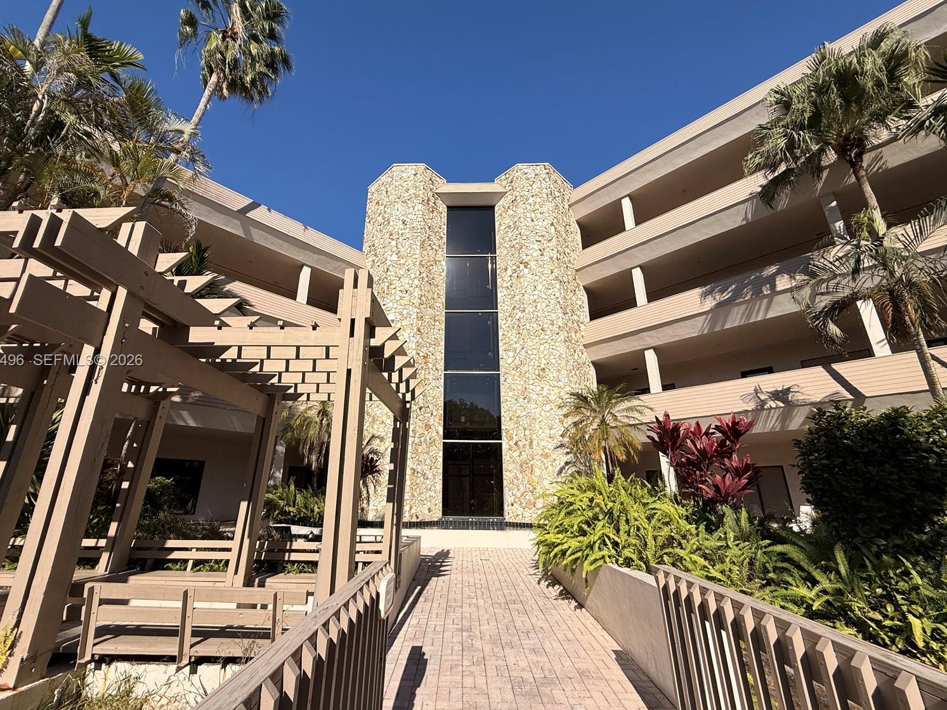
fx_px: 410
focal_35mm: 15
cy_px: 361
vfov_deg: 81.7
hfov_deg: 98.1
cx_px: 453
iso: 50
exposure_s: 1/3891
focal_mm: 2.22
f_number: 2.2
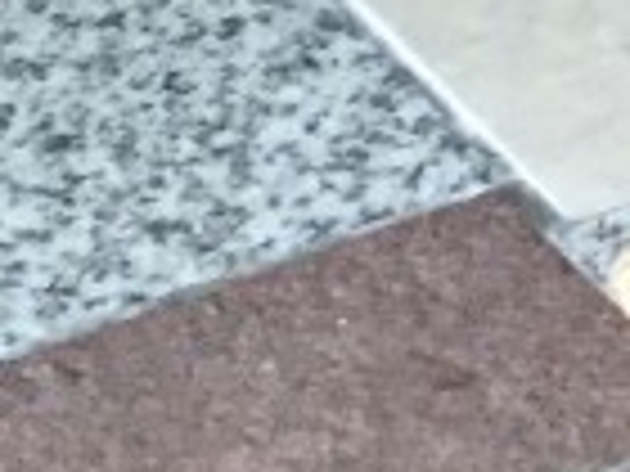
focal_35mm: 236
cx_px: 875
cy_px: -1227
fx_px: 4295
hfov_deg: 8.2
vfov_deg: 5.6
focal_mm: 3.3
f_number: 2.4
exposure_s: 1/15
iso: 250
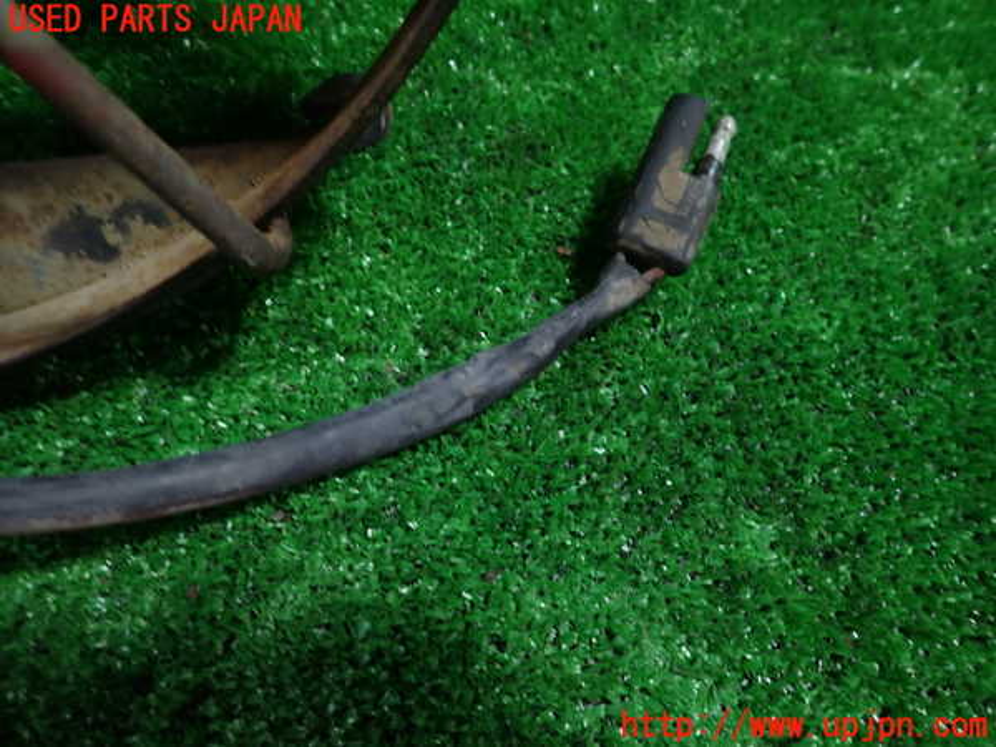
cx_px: 498
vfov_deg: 54.9
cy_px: 374
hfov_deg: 69.4
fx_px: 719
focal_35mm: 25
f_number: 2
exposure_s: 1/30
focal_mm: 4.5
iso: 200
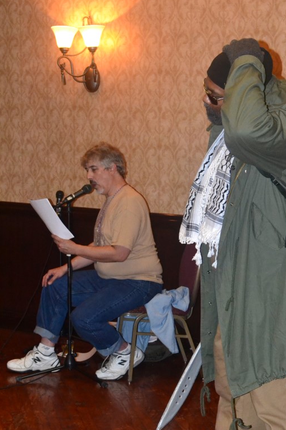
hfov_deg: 15.8
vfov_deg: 23.5
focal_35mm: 86
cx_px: 213
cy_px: 290
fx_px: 1025
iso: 3200
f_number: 7.1
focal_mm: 38
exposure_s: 1/60
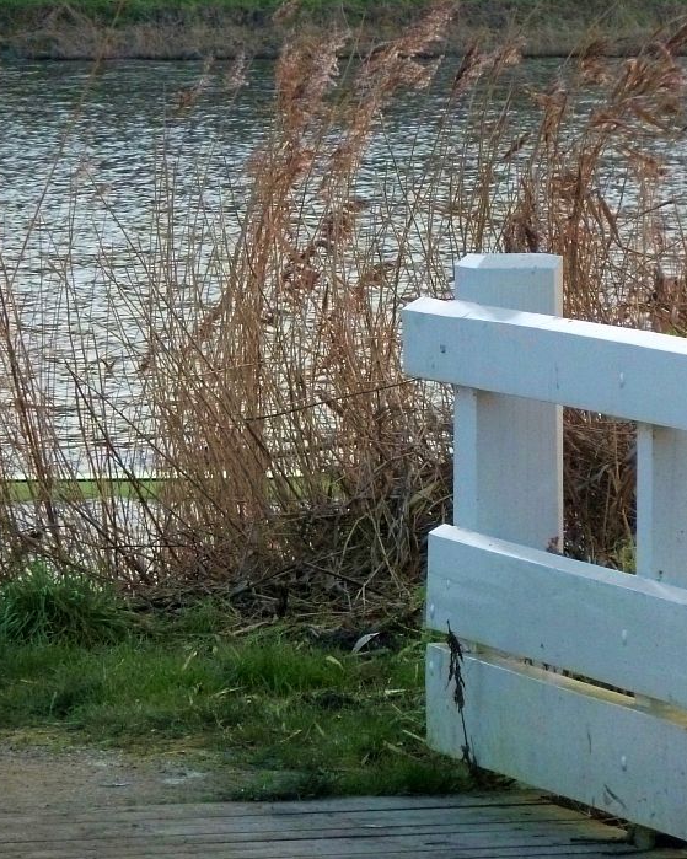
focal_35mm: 372
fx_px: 9457
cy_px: 450
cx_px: 460
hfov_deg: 4.2
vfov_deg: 5.2
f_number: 4.7
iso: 640
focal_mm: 42.6
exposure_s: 1/400
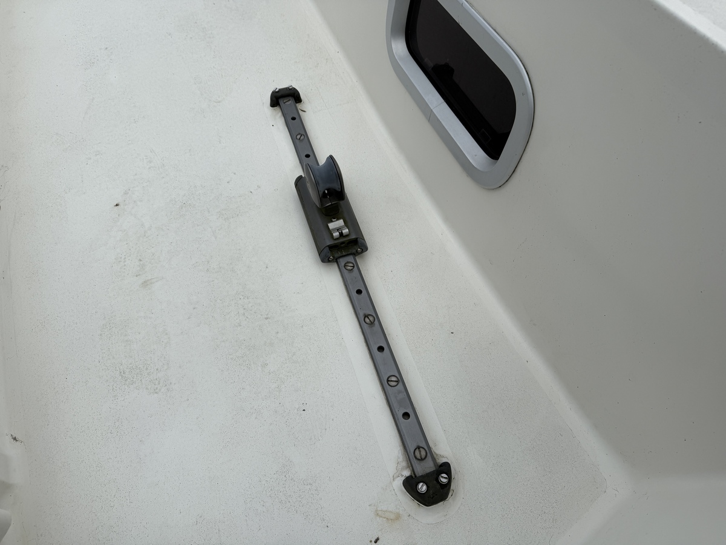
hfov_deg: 71.6
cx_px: 363
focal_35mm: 24
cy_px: 272
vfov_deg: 56.8
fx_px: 503
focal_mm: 6.76
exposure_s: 1/1901
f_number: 1.78
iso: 80
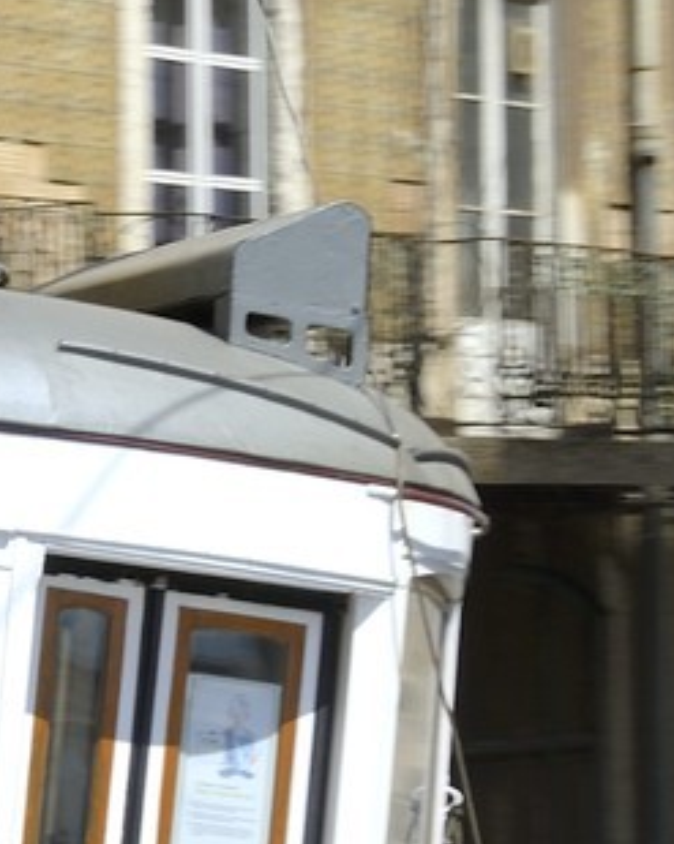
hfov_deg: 7.6
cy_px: 295
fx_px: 4366
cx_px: -1413
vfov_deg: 11.0
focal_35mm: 175
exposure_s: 1/80
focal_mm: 36
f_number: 14
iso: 100
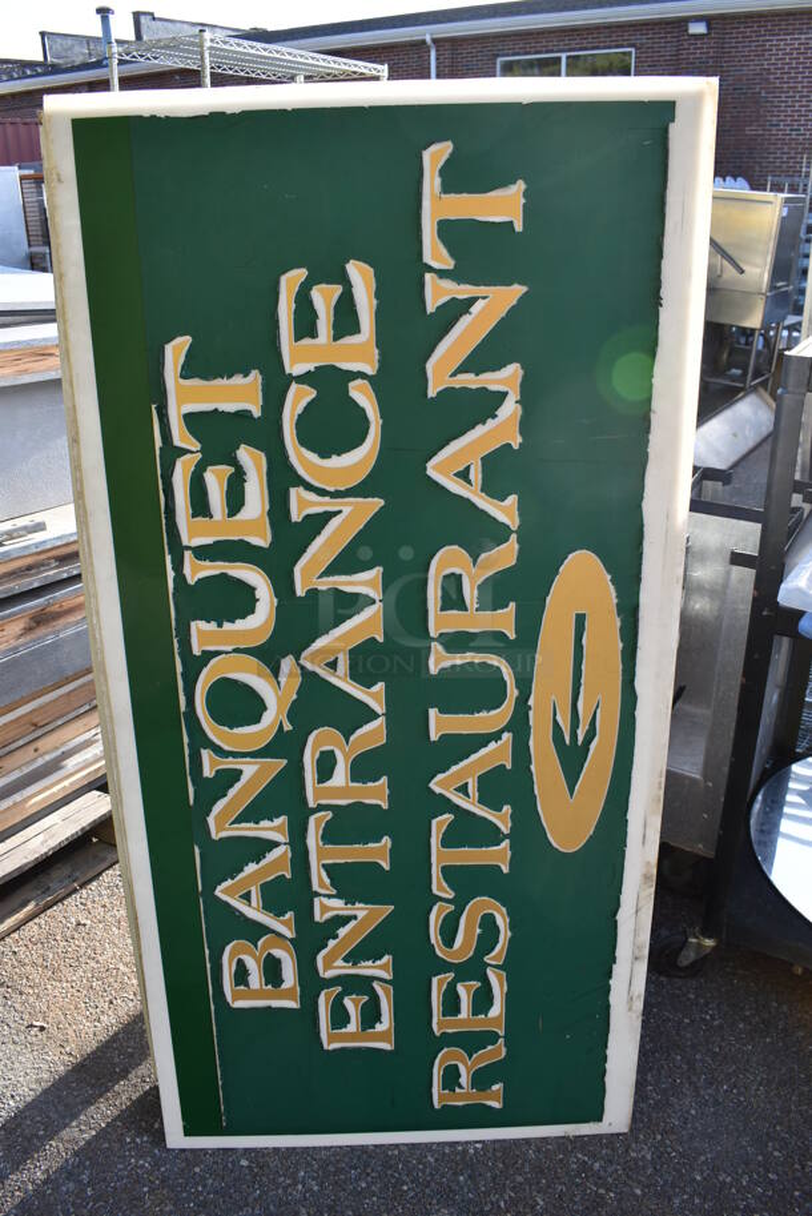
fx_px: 912
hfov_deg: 48.0
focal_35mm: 27
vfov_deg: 67.3
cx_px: 406
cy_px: 608
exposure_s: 1/160
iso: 200
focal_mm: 18
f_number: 5.6
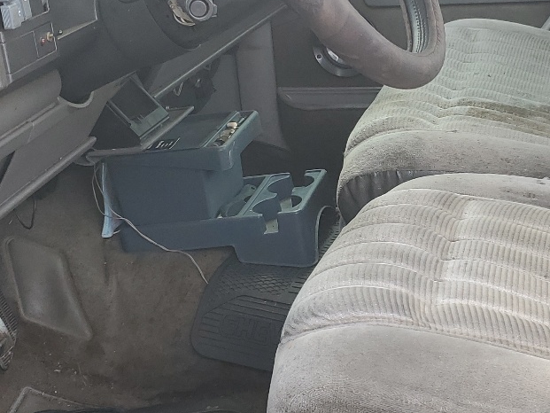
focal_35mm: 67
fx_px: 1065
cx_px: 411
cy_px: 160
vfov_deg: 21.9
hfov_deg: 28.5
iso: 50
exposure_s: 1/244
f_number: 1.5
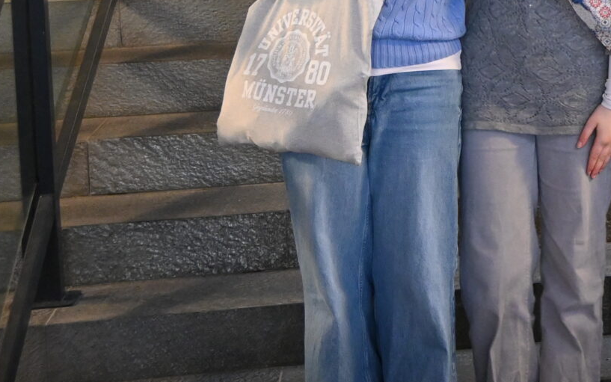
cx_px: 865
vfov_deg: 12.7
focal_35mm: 101
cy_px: -81
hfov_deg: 18.7
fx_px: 1675
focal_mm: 21
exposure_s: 1/30
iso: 2000
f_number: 4
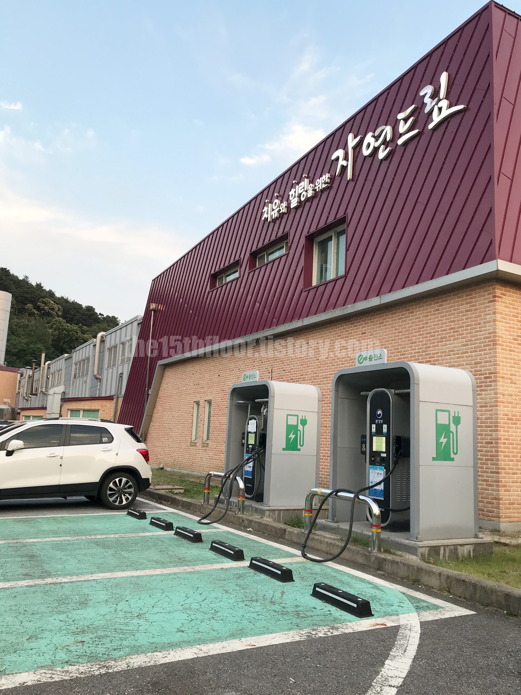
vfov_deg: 63.4
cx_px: 260
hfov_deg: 49.7
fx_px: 562
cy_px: 348
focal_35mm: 28
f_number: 1.8
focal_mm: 3.99
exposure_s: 1/120
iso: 25
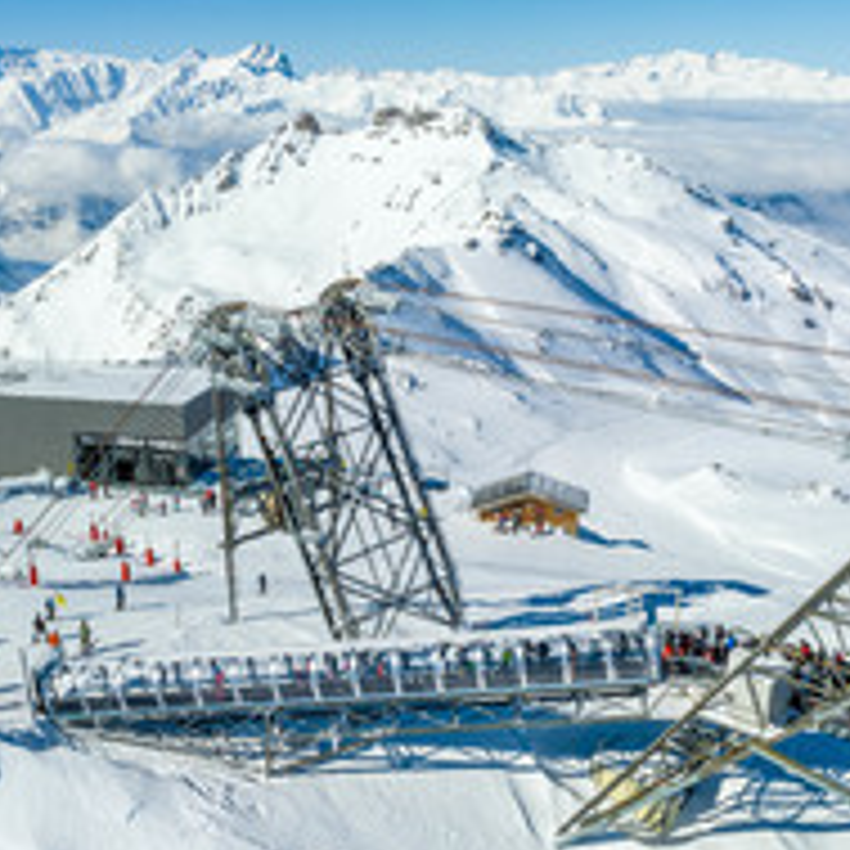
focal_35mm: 42
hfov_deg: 40.0
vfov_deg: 39.6
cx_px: 405
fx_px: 1167
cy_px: 562
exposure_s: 1/320
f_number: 11
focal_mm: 12.3
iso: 100
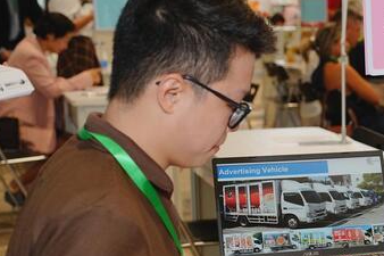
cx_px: 428
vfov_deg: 13.1
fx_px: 1109
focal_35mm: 104
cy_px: 192
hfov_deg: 18.8
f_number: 4
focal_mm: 44
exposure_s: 1/160
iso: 1250
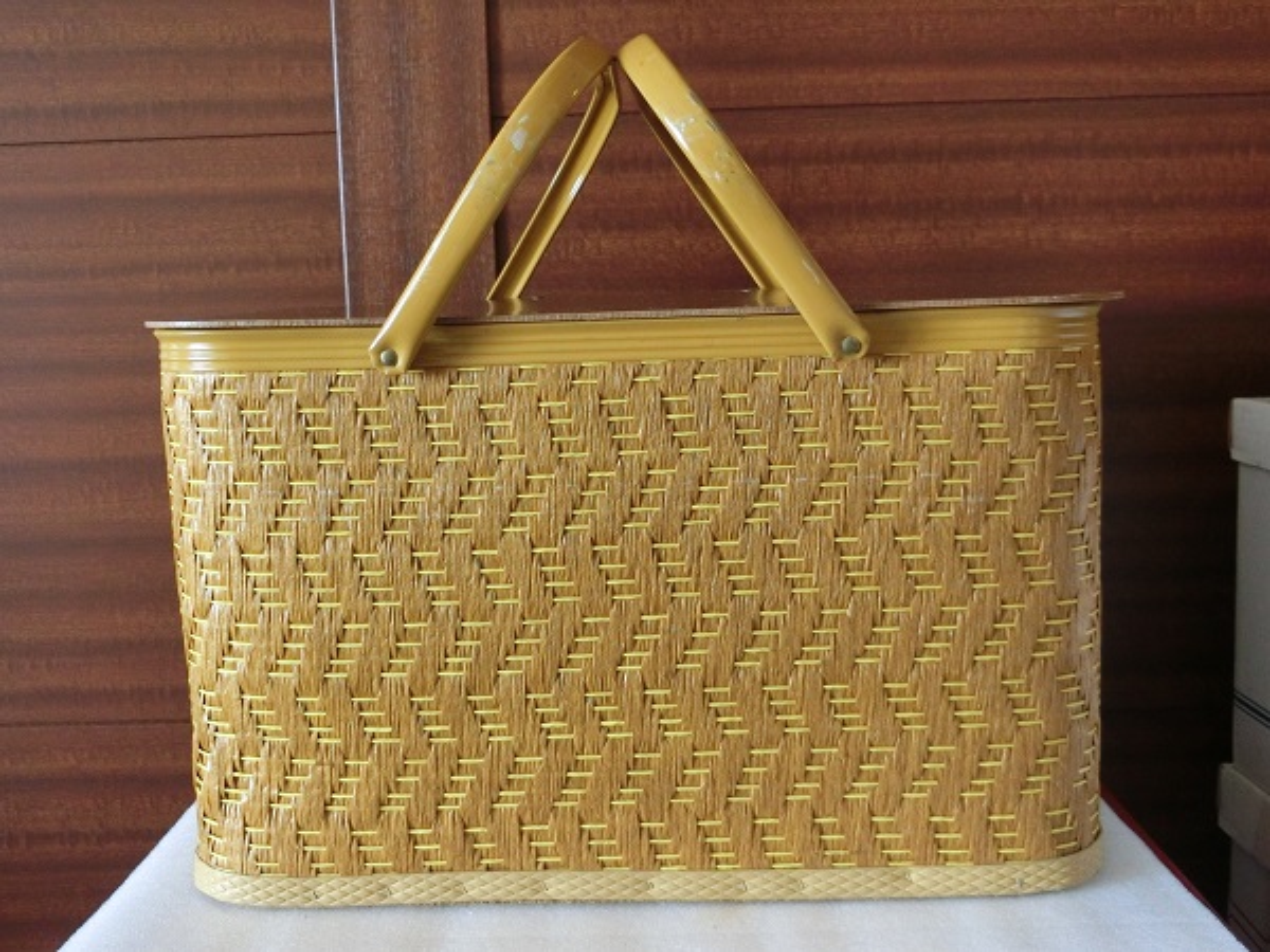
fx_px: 1431
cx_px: 635
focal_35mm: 39
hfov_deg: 47.9
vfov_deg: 36.8
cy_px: 476
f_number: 4.1
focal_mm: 6.9
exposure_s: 1/40
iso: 400
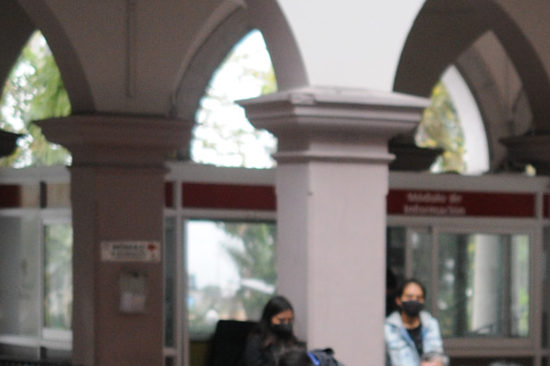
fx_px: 3100
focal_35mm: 203
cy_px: 532
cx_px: 835
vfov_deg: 6.7
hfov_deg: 9.8
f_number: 3.5
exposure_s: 1/160
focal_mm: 40
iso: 640
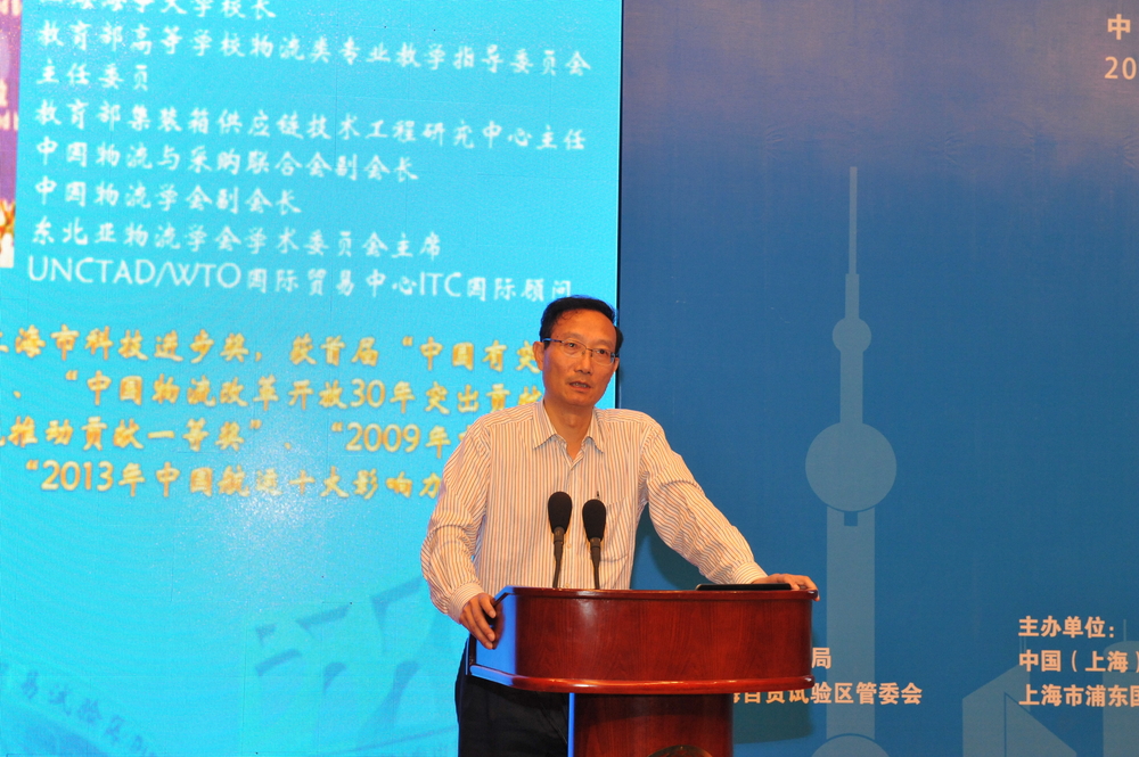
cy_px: 378
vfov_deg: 21.9
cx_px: 570
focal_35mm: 62
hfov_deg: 32.4
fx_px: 1960
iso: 3200
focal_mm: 62
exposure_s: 1/60
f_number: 10
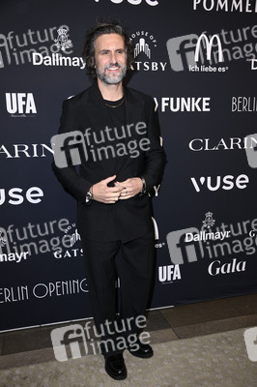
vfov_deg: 54.5
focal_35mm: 35
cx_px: 128
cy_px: 194
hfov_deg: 37.8
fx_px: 375
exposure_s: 1/250
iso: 500
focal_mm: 35
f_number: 5.6
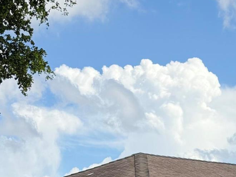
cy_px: 261
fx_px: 1016
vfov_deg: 9.7
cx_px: 140
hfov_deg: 13.2
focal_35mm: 149
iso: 80
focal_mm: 6.76
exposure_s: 1/4329
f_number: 1.78
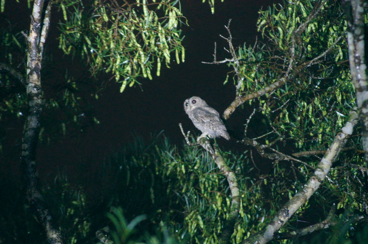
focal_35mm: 300
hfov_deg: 6.9
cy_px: 122
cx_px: 184
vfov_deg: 4.6
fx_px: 3063
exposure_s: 1/8
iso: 6400
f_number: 5.6
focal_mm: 200
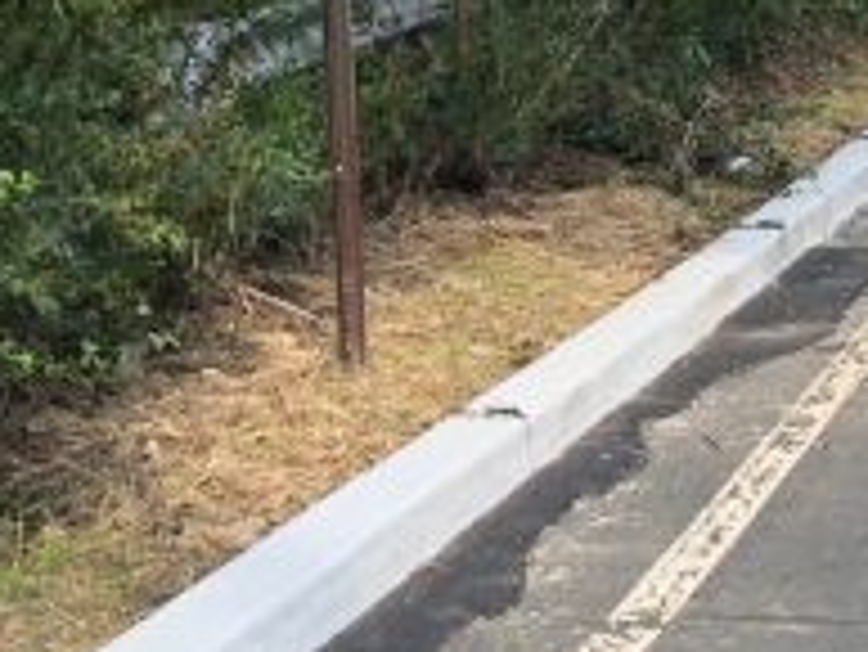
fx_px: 2911
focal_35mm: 116
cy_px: 117
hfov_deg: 16.9
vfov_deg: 12.7
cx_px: 256
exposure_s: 1/236
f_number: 1.8
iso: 20
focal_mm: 4
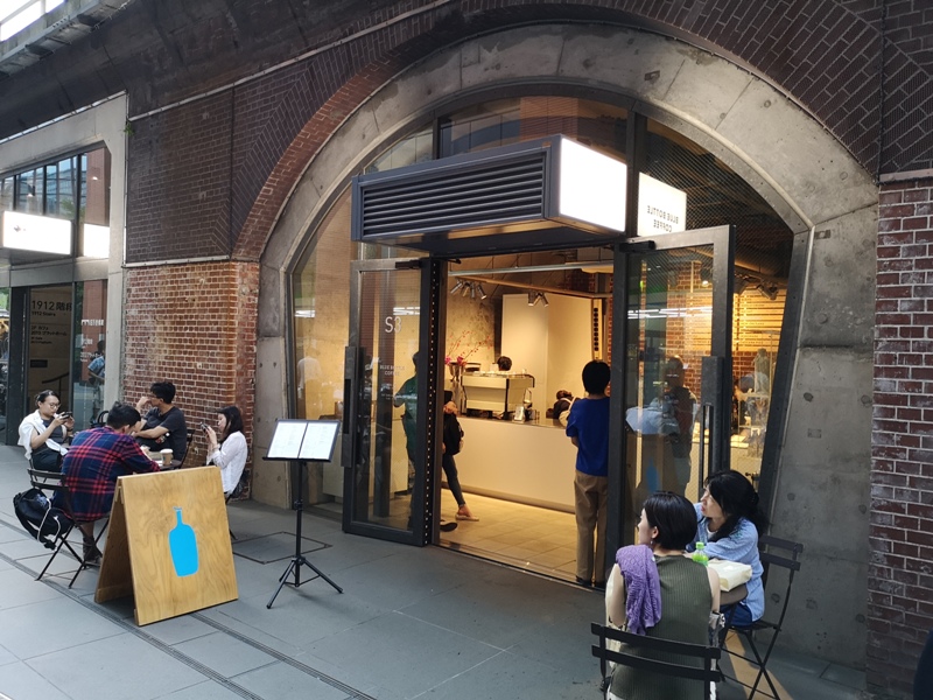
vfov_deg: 51.4
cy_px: 350
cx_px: 466
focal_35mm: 27
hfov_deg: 65.3
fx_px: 728
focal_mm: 3.95
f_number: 1.8
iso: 200
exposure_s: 1/40
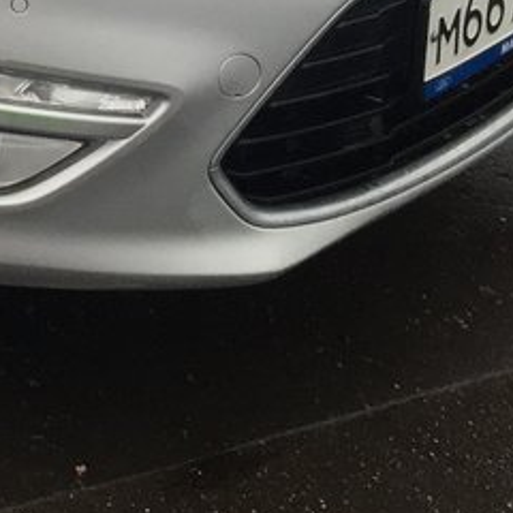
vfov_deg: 12.4
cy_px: -430
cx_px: -346
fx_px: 2146
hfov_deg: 12.7
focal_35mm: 128
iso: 32
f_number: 2.2
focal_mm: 4.15
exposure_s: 1/120
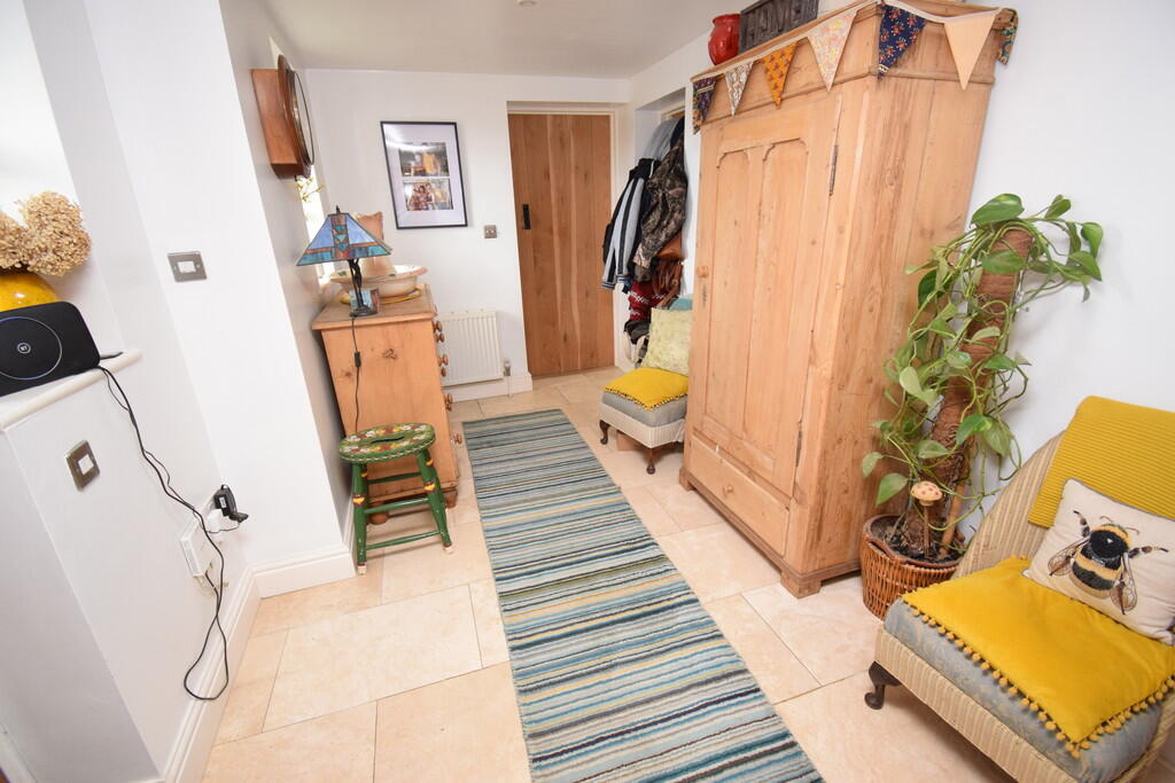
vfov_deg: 77.3
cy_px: 392
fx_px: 490
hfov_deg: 100.4
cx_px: 588
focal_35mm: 15
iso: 1250
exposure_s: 1/60
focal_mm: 10
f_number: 4.5
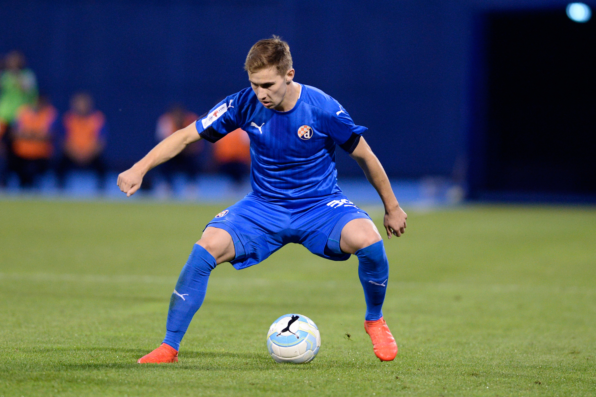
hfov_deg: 6.9
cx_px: 298
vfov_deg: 4.6
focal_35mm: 300
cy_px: 198
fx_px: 4964
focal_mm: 300
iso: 2500
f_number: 2.8
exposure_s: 1/800
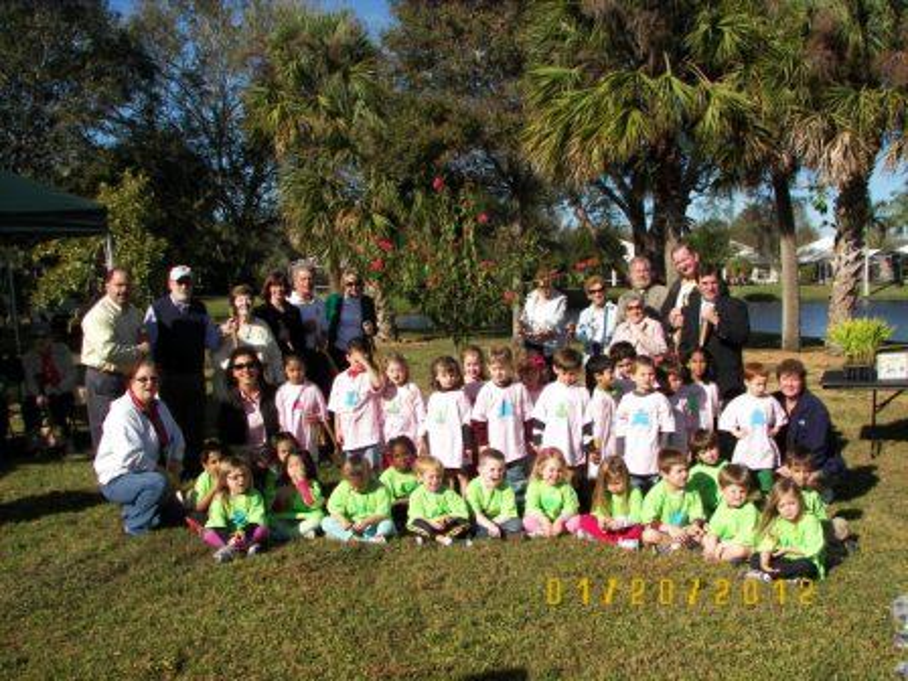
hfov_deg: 51.4
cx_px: 454
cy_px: 340
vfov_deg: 39.7
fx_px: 944
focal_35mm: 36
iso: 50
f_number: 4
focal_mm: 6
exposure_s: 1/640
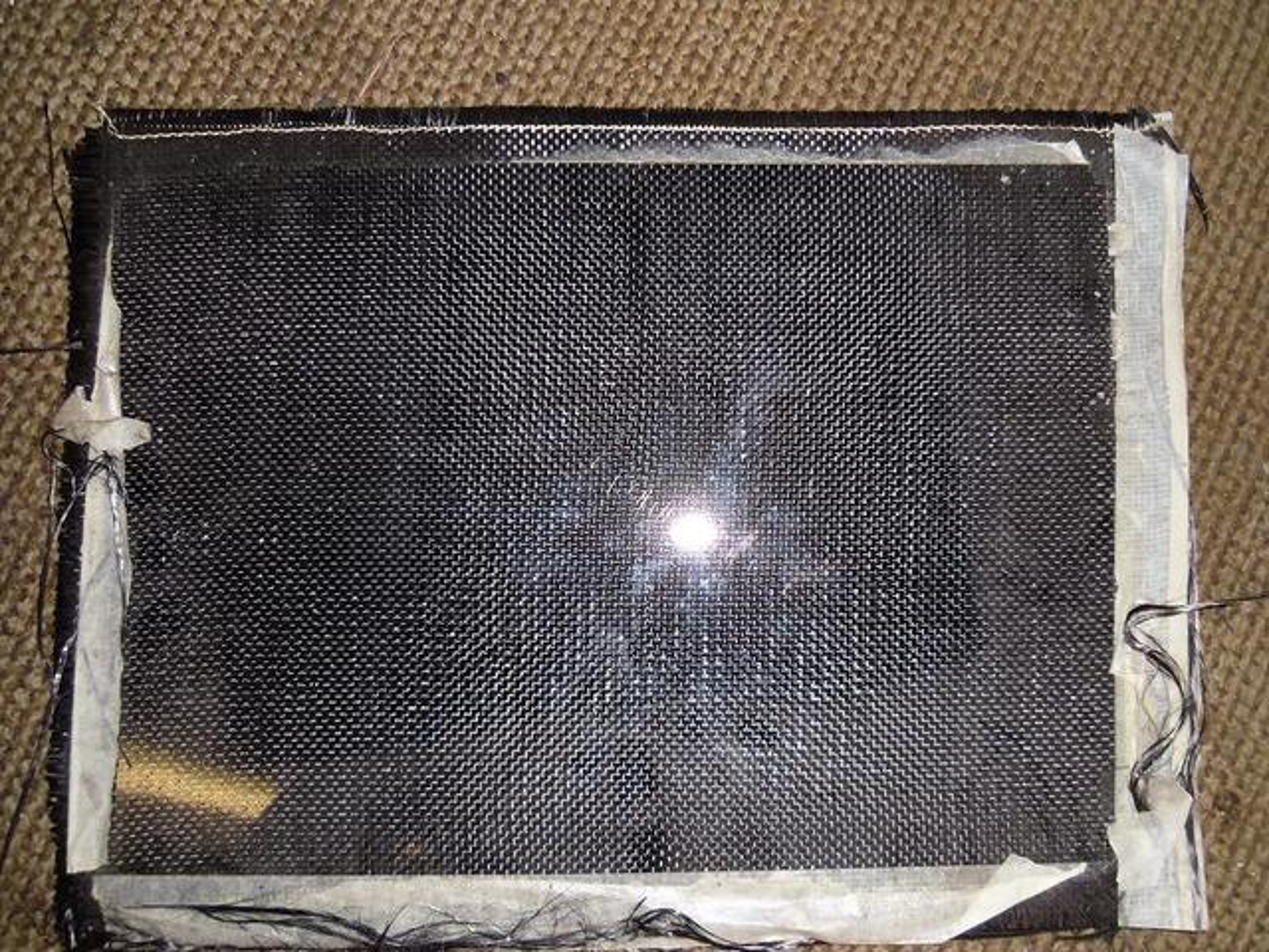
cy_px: 476
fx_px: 1136
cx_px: 634
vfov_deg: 45.4
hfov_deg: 58.4
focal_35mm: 31
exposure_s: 1/45
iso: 80
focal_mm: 5.6
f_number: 3.3
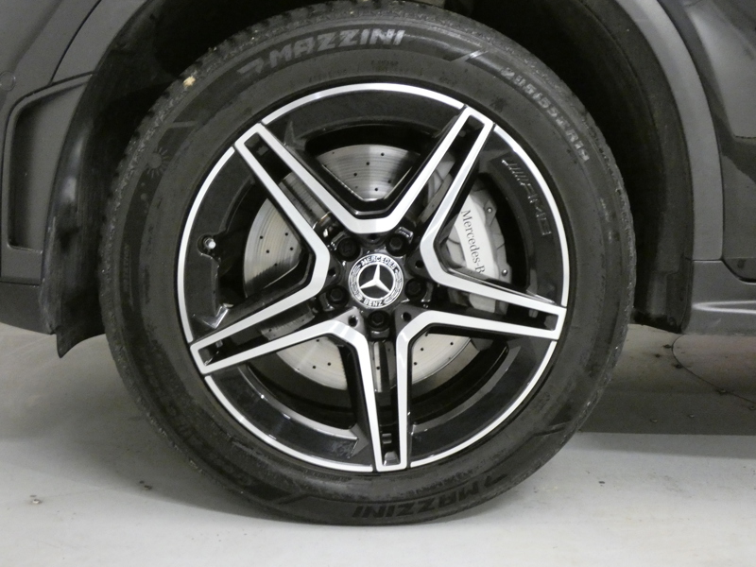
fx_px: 1005
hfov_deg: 41.2
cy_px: 284
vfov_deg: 31.5
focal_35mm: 46
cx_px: 378
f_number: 3.8
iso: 1600
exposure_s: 1/25
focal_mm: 8.2
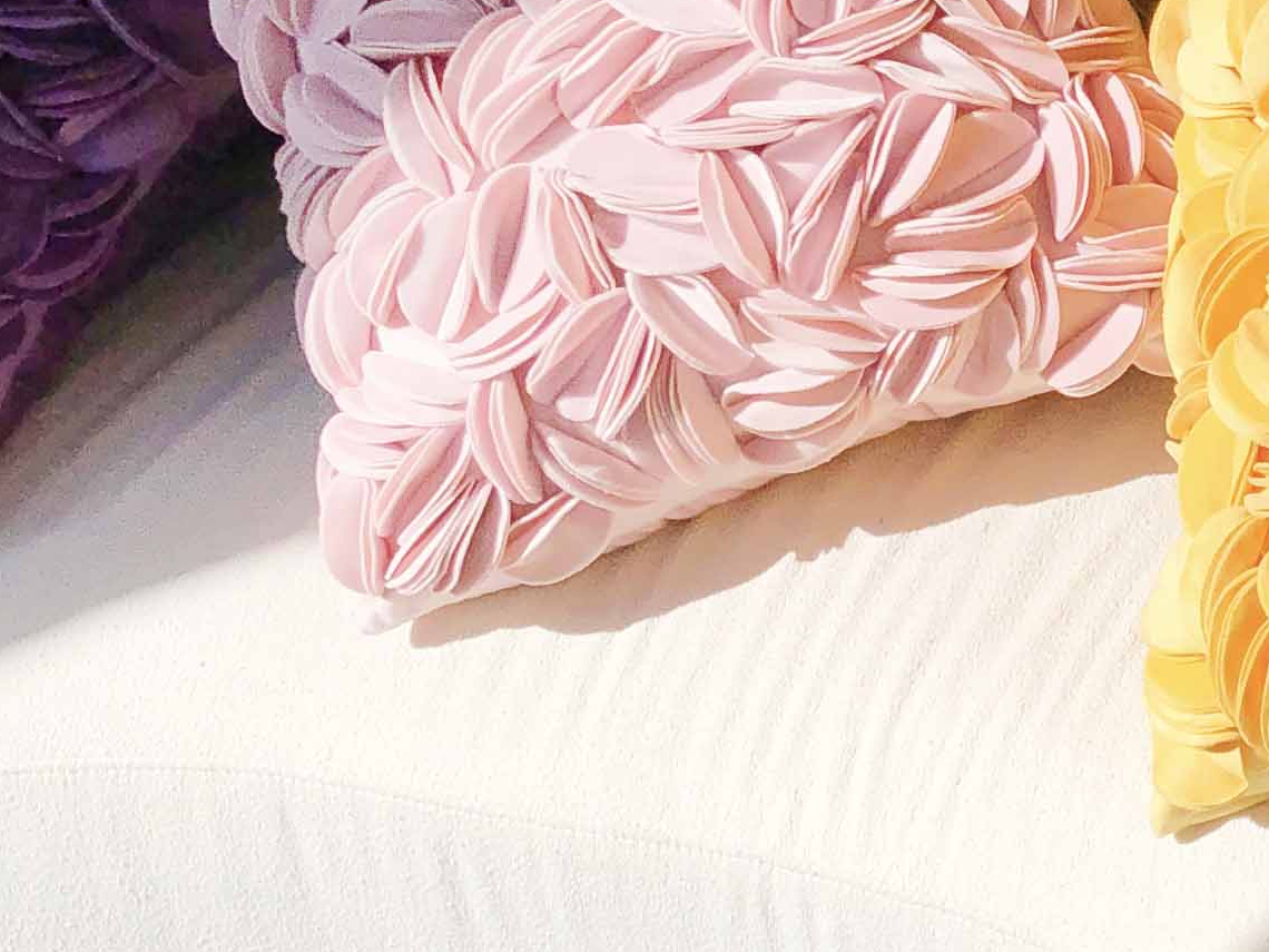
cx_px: 1497
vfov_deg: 14.9
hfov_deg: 18.8
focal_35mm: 99
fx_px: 3629
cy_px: 384
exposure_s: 1/3003
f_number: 1.8
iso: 20
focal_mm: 4
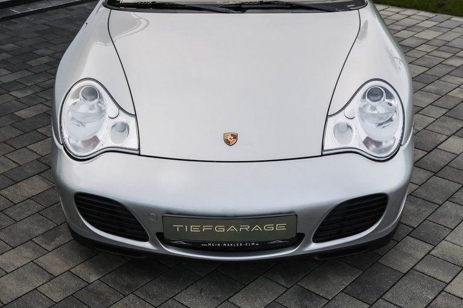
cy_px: 154
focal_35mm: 47
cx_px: 232
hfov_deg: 41.9
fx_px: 604
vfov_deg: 28.6
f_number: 4
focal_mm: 31.6
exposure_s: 1/160
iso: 125
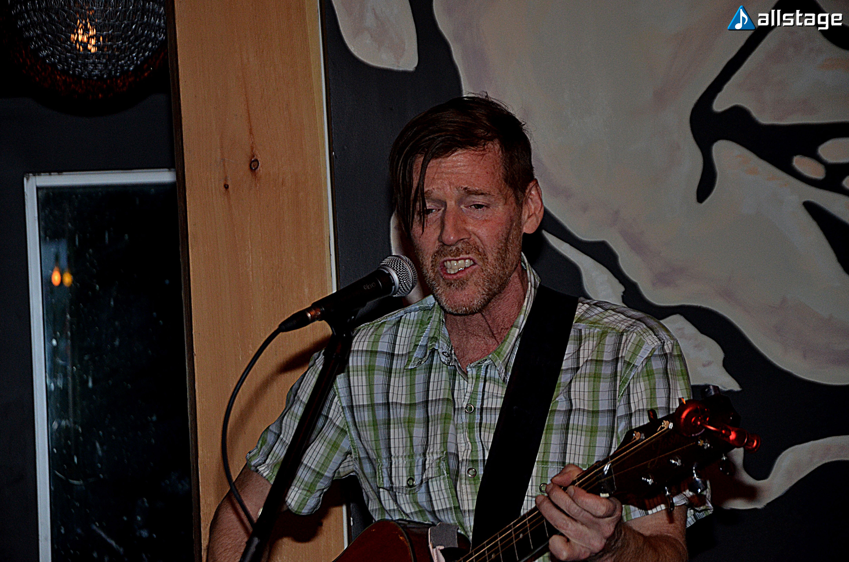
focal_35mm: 158
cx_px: 424
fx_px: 3707
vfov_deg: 8.7
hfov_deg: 13.1
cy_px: 281
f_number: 5.6
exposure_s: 1/60
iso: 800
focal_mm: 105
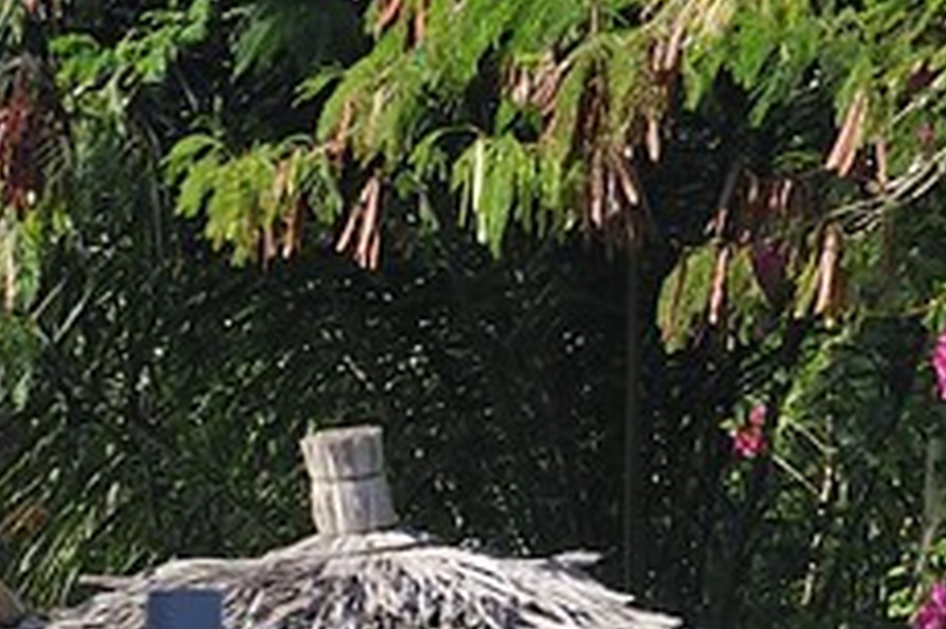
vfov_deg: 1.0
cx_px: 2875
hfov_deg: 1.5
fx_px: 35659
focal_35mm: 1358
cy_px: 226
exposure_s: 1/160
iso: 200
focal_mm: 195
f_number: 7.1
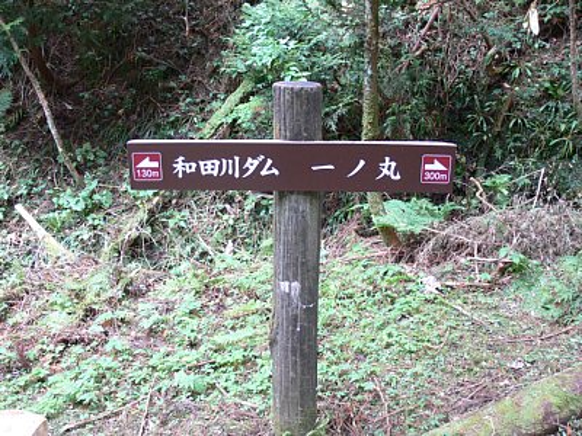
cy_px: 218
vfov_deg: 40.7
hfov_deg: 52.6
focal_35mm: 35
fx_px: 588
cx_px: 291
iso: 200
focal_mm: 7.4
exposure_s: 1/25
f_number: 2.8
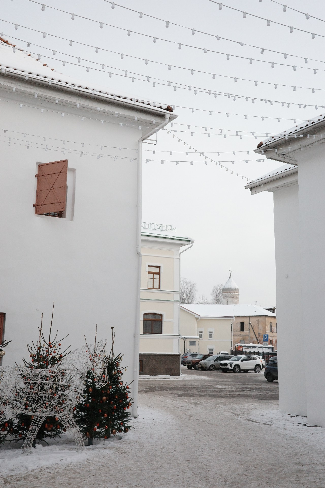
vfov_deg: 48.5
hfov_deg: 33.4
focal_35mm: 40
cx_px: 162
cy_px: 244
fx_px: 542
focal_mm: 26
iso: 1600
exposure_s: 1/1600
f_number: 5
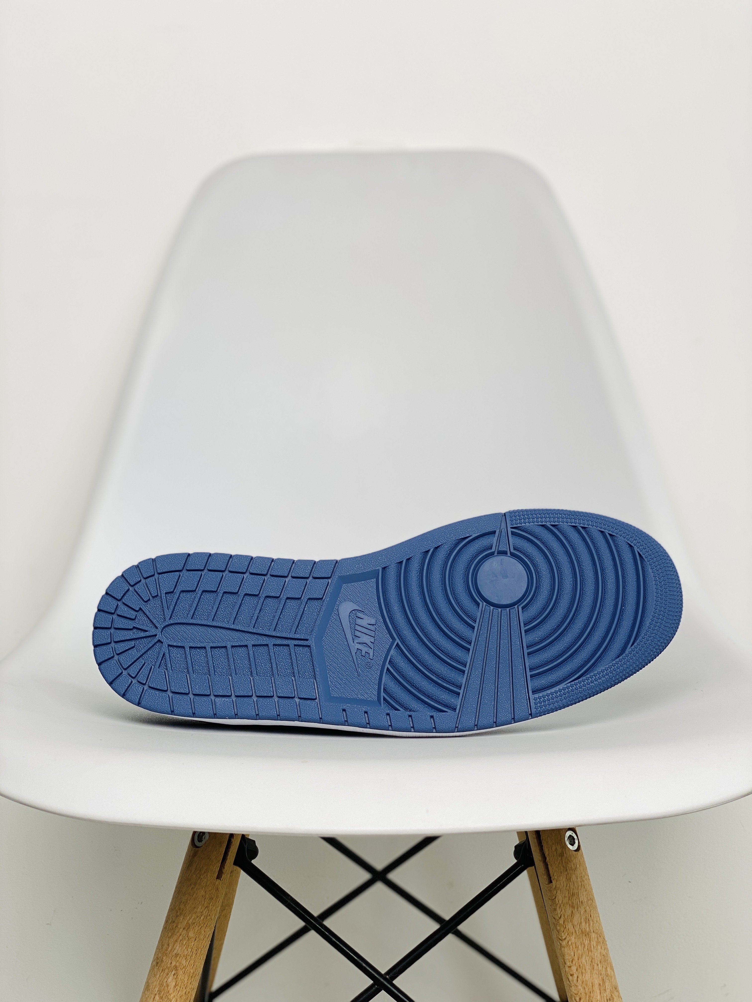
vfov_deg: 36.8
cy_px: 501
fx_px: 1506
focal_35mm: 52
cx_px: 376
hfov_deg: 28.0
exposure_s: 1/100
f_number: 2
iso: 25
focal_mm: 6
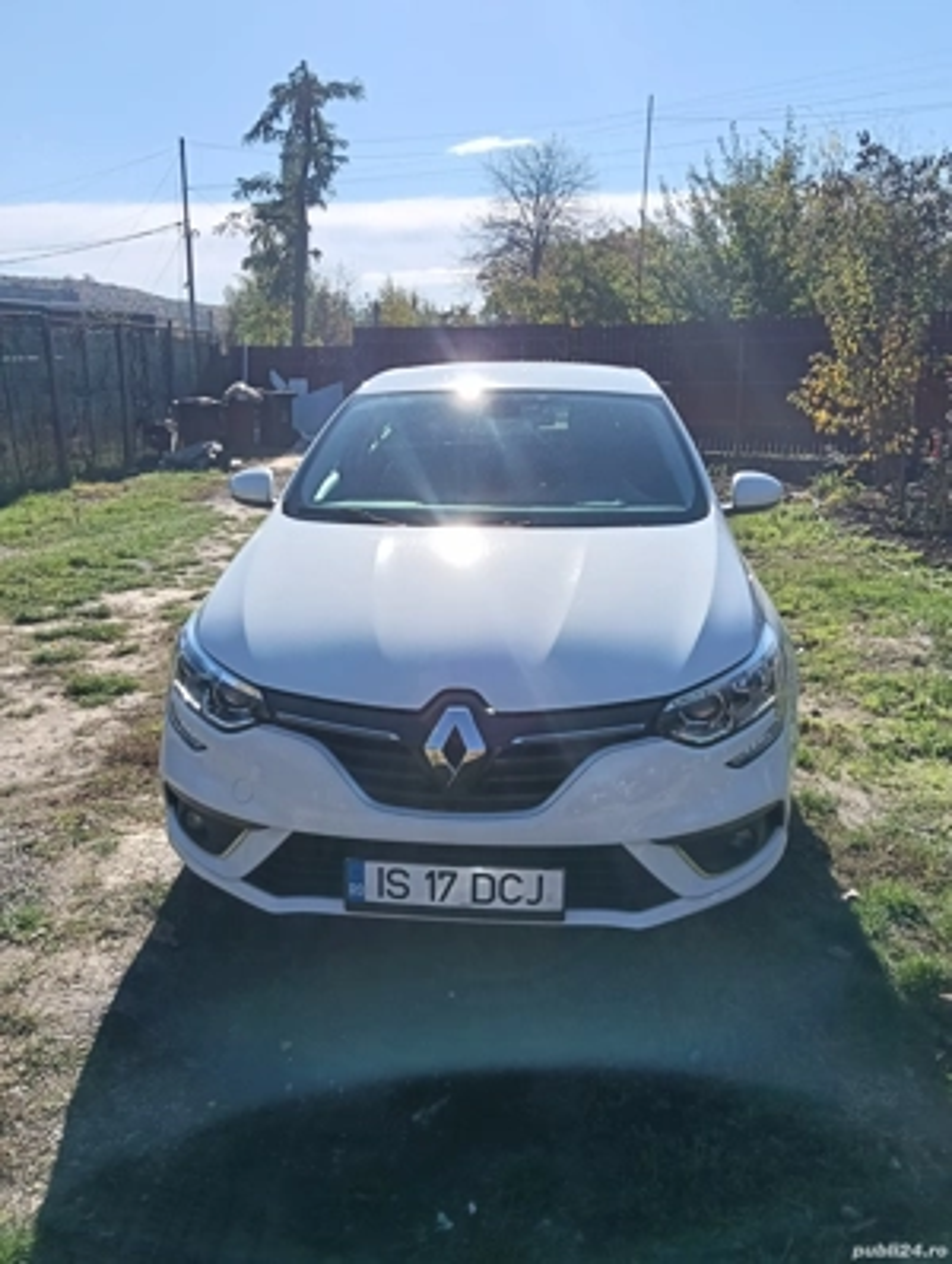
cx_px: 476
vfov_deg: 65.2
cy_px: 632
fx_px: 987
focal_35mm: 27
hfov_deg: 51.5
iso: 64
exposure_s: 1/700
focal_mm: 3.98
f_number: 1.8
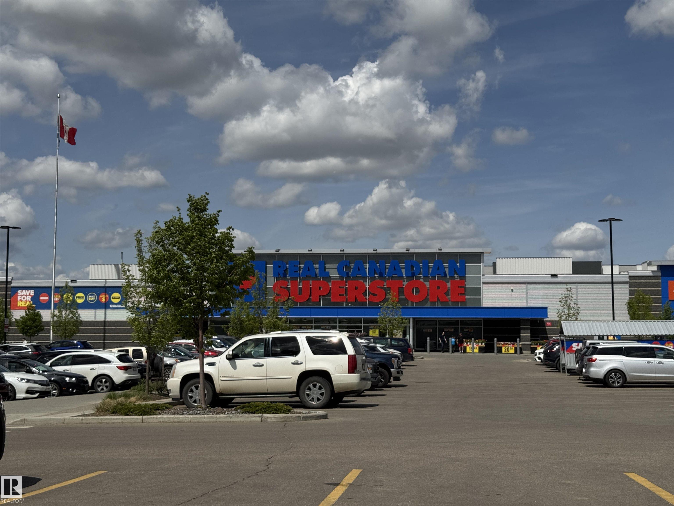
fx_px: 935
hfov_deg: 39.7
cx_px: 337
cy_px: 253
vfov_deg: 30.3
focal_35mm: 48
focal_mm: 6.76
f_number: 1.78
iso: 80
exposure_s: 1/10526
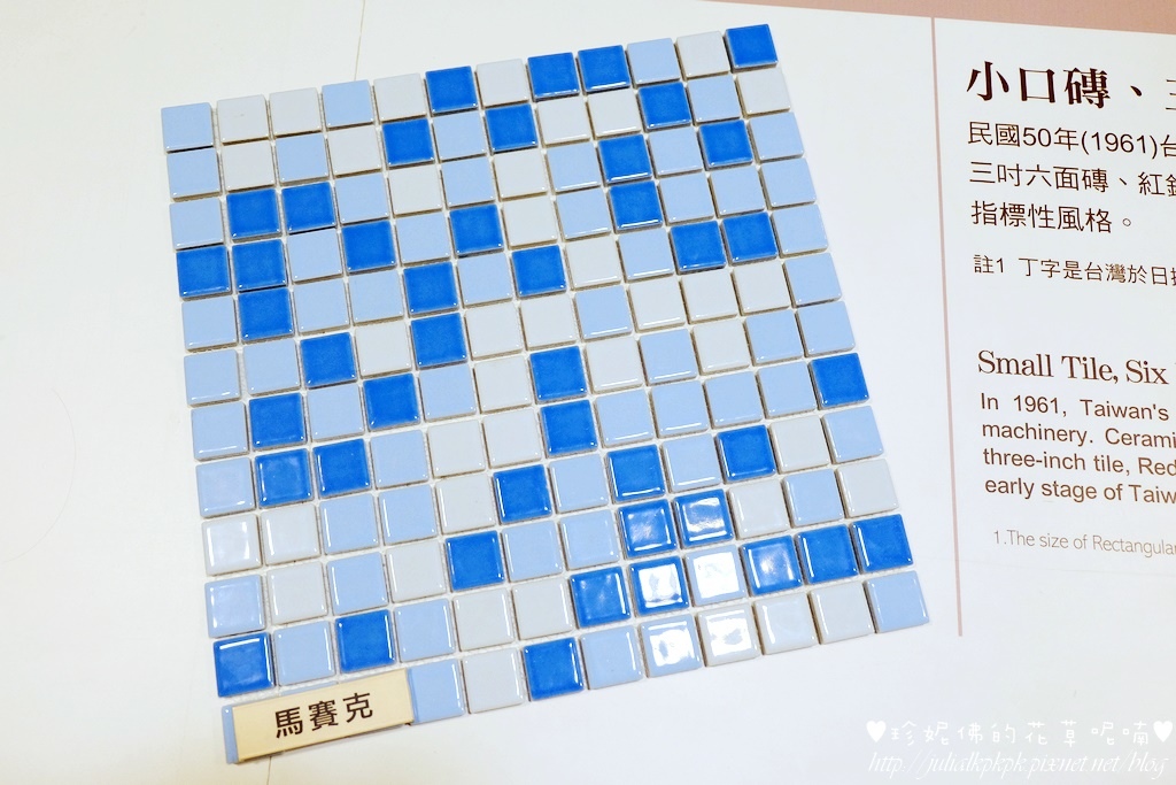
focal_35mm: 30
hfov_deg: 61.9
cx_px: 588
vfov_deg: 43.6
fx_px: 980
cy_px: 392
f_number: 3.8
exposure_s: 1/60
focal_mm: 20.1
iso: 1000
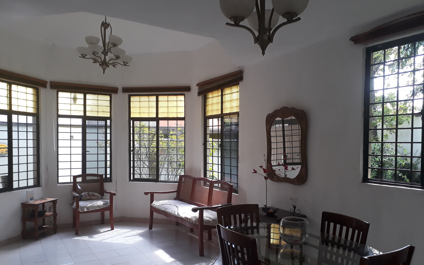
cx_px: 211
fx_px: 335
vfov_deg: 43.0
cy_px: 157
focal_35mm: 29
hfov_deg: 64.6
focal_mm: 3.6
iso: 80
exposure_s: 1/120
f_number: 1.9
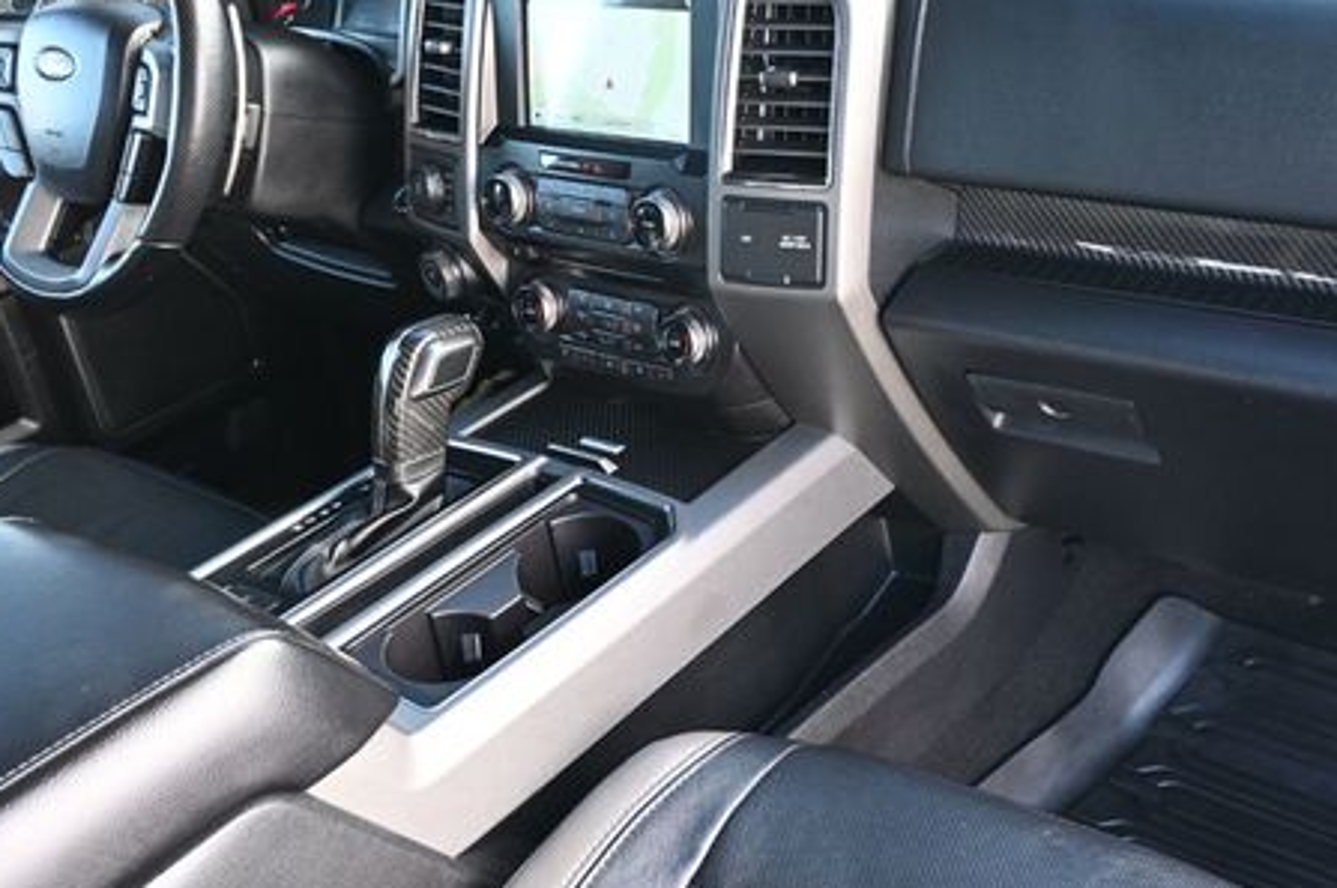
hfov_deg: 44.9
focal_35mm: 43
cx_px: 870
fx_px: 1595
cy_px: 395
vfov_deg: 31.1
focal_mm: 20
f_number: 3.8
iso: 800
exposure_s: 1/125
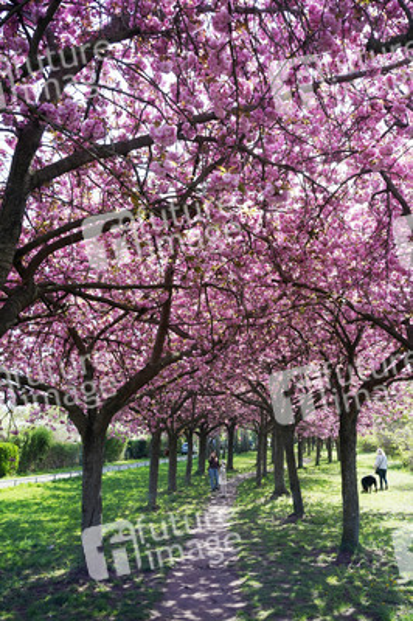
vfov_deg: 57.3
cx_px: 206
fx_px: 569
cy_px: 310
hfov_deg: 39.9
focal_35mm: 33
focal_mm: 33
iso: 320
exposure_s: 1/80
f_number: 8
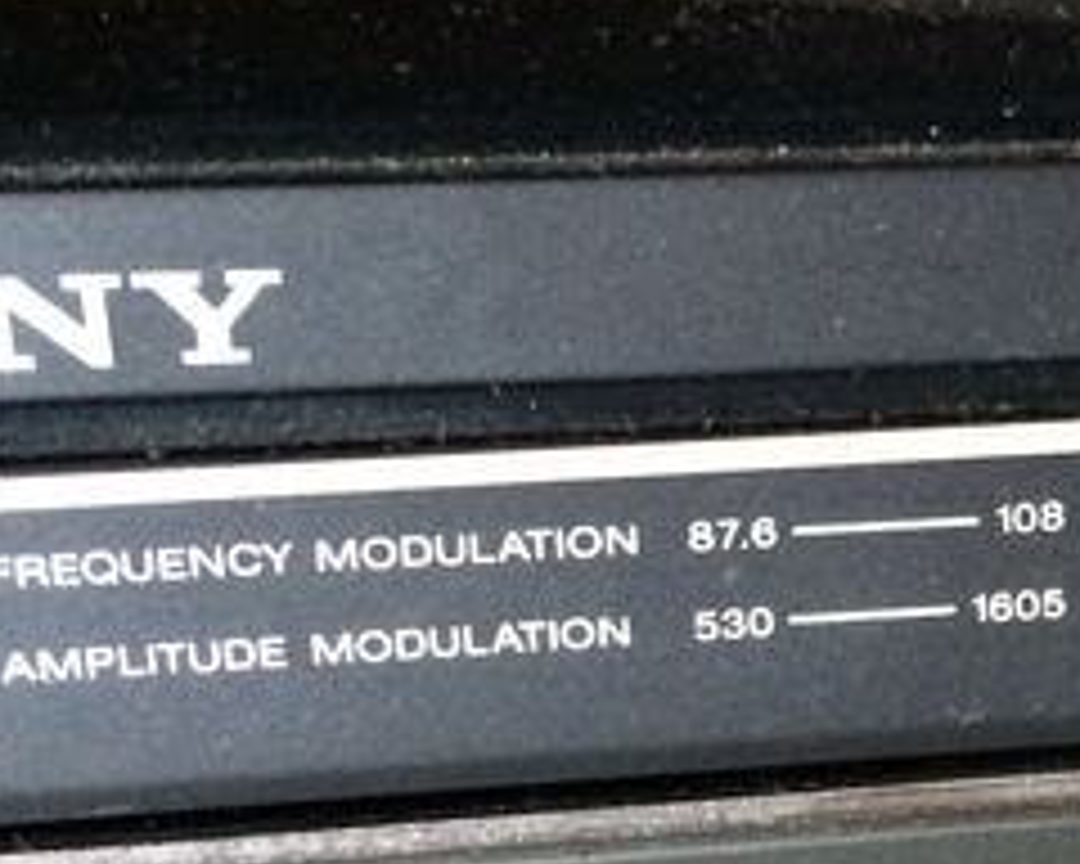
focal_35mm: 110
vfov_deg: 13.9
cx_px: 1431
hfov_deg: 16.4
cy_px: 776
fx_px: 3516
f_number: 2.2
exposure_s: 1/20
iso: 320
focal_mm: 4.12
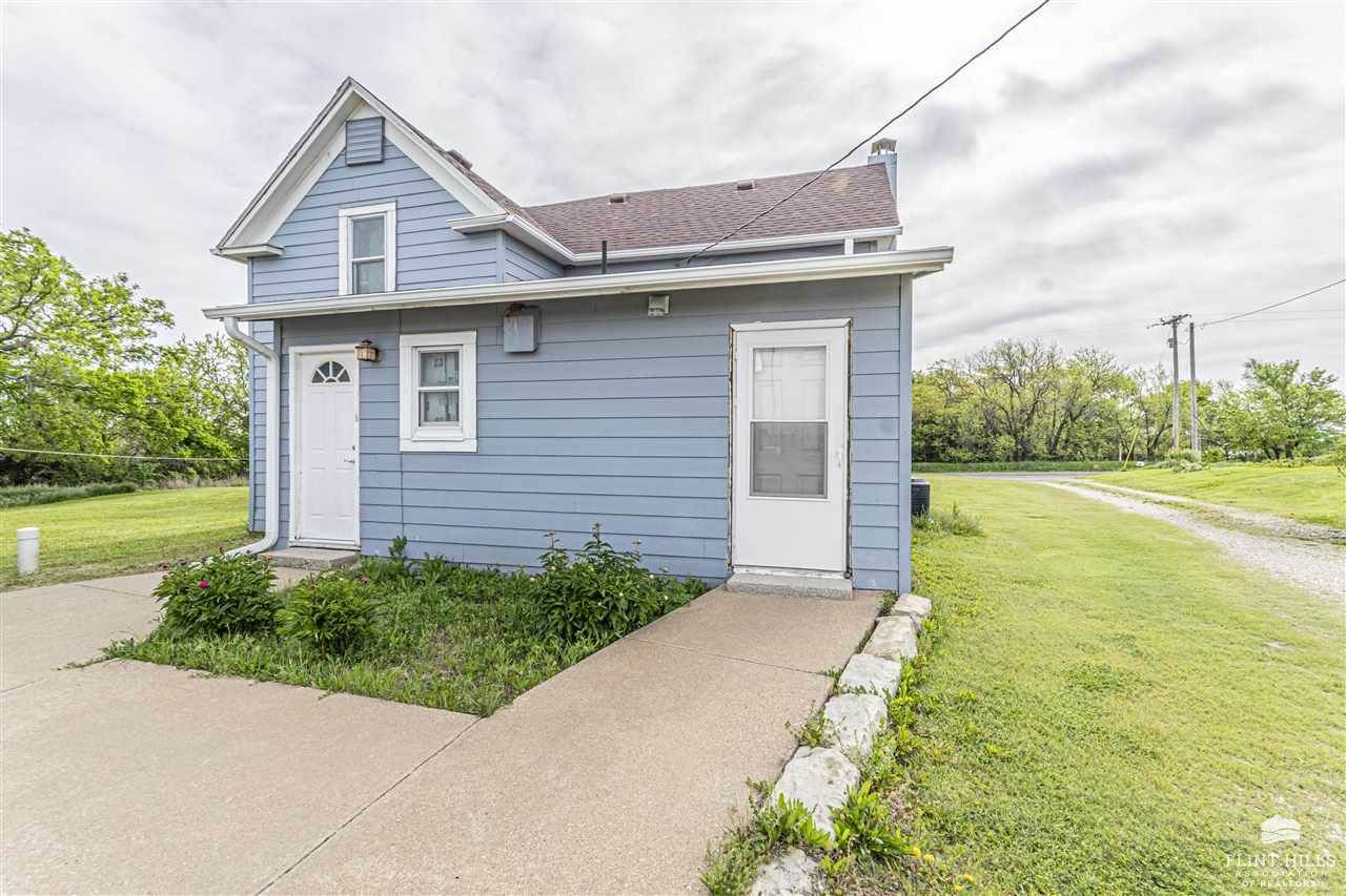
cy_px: 448
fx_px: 561
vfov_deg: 77.3
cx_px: 673
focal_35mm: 15
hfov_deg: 100.4
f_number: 10
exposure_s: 1/200
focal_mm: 10
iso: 100
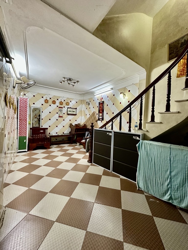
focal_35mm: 14
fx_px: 101
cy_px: 125
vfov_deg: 102.1
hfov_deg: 85.7
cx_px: 94
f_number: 2.2
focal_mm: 2.22
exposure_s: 1/67
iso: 320
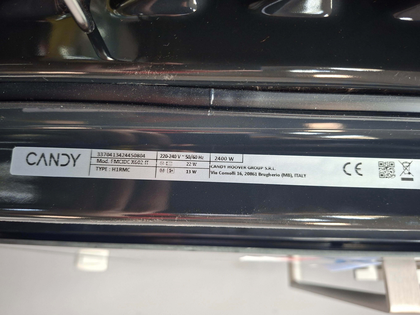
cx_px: 210
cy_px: 158
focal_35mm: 23
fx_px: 279
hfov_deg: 73.9
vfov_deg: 58.9
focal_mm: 5.54
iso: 320
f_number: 1.8
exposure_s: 1/33
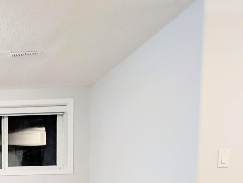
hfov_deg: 33.4
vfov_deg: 27.4
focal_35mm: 46
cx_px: -49
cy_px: 225
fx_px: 323
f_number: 1.7
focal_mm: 2.02
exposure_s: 1/15
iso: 56
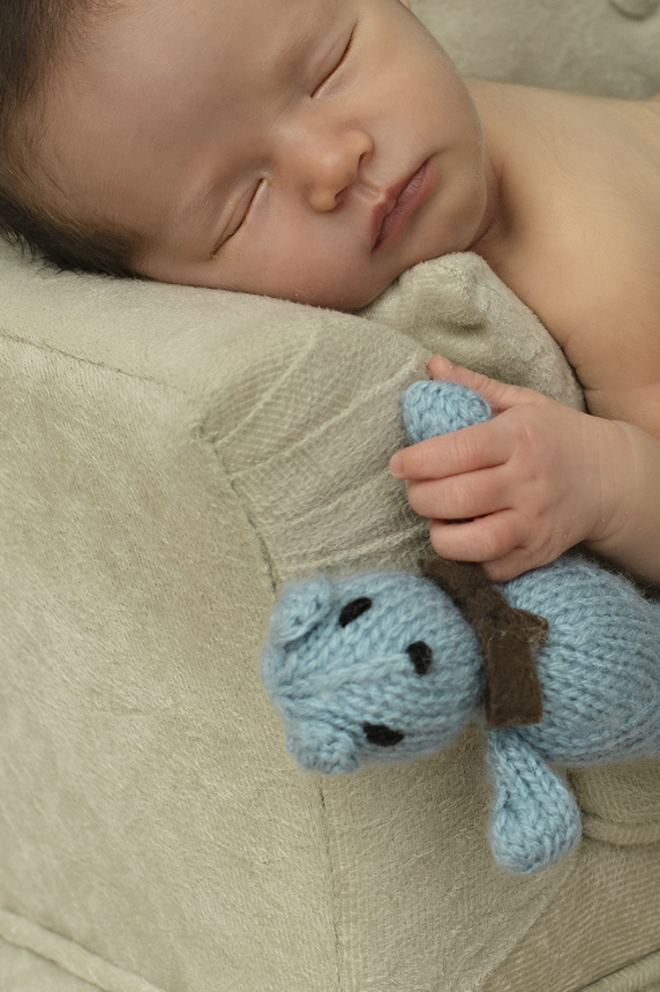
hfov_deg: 12.4
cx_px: 527
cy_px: 319
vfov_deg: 18.5
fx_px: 3029
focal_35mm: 110
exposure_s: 1/250
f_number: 4
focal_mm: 35
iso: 500
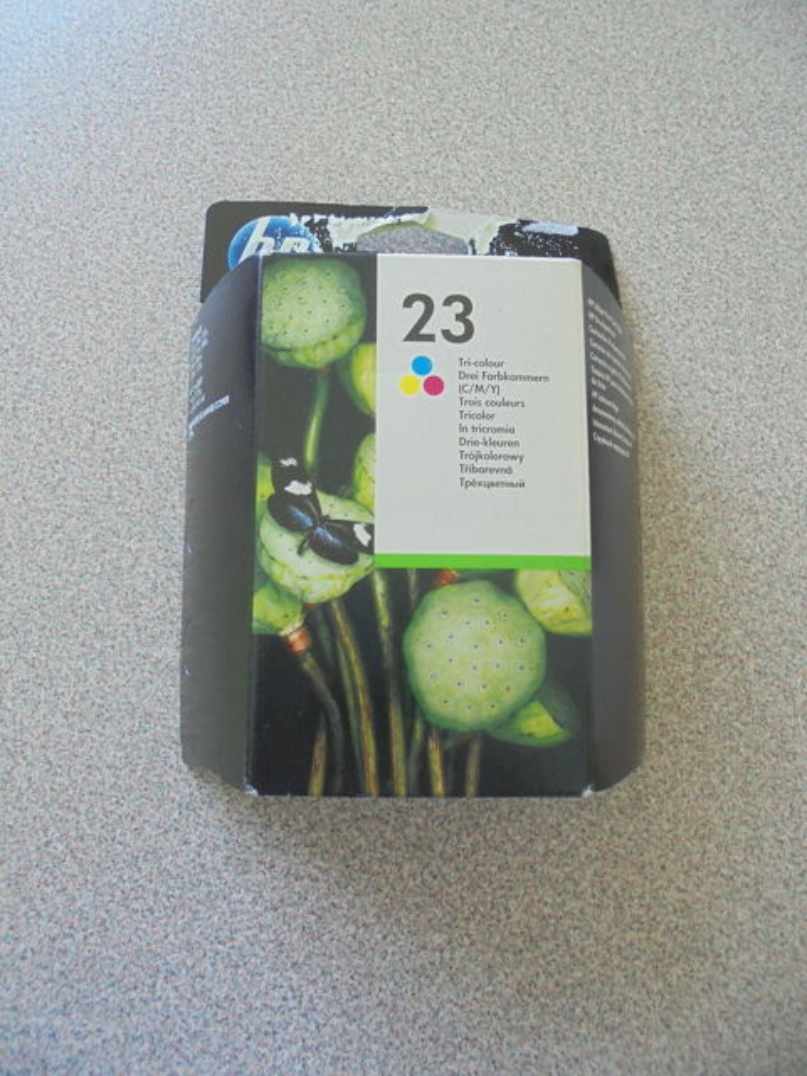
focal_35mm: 26
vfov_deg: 67.3
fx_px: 808
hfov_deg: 53.1
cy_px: 538
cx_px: 404
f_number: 3.5
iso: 160
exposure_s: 1/30
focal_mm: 4.6
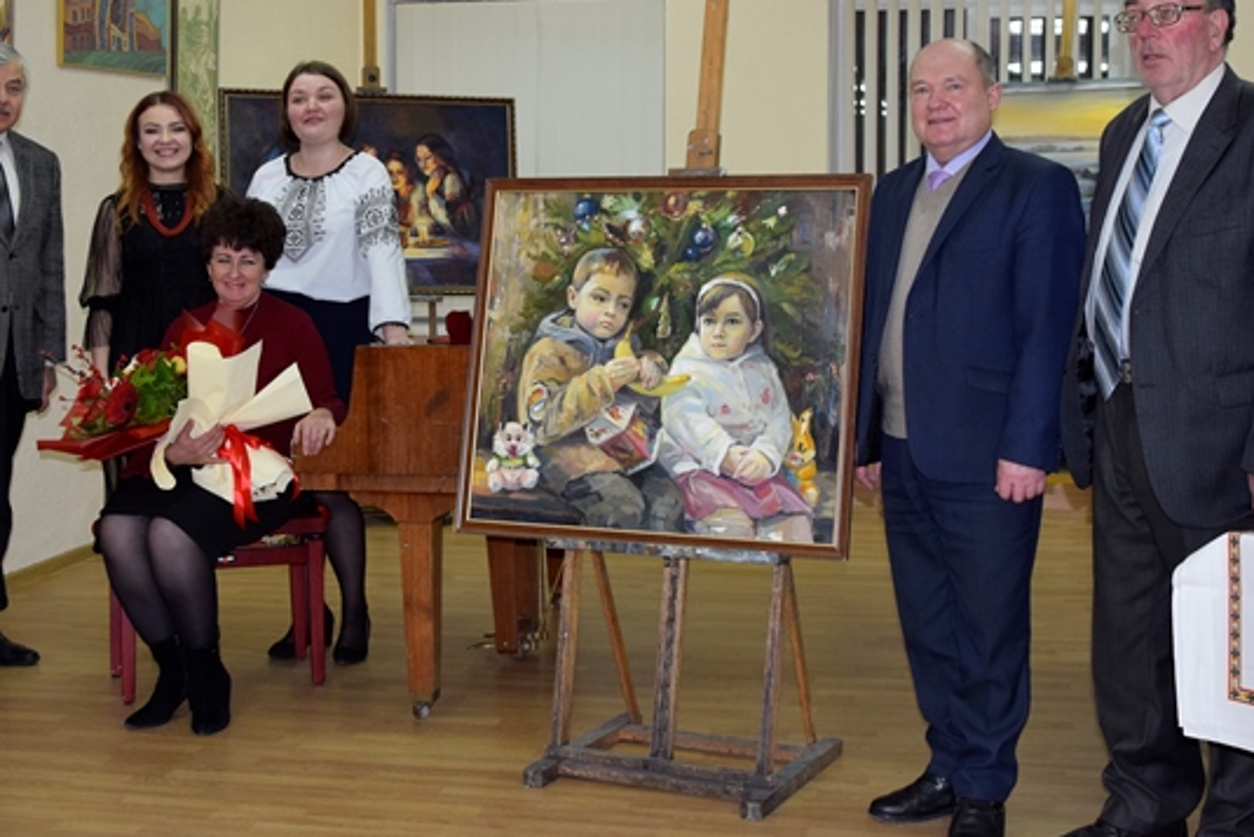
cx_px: 588
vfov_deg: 31.2
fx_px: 1498
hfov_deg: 45.4
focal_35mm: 43
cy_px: 376
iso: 800
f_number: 5
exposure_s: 1/100
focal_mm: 24
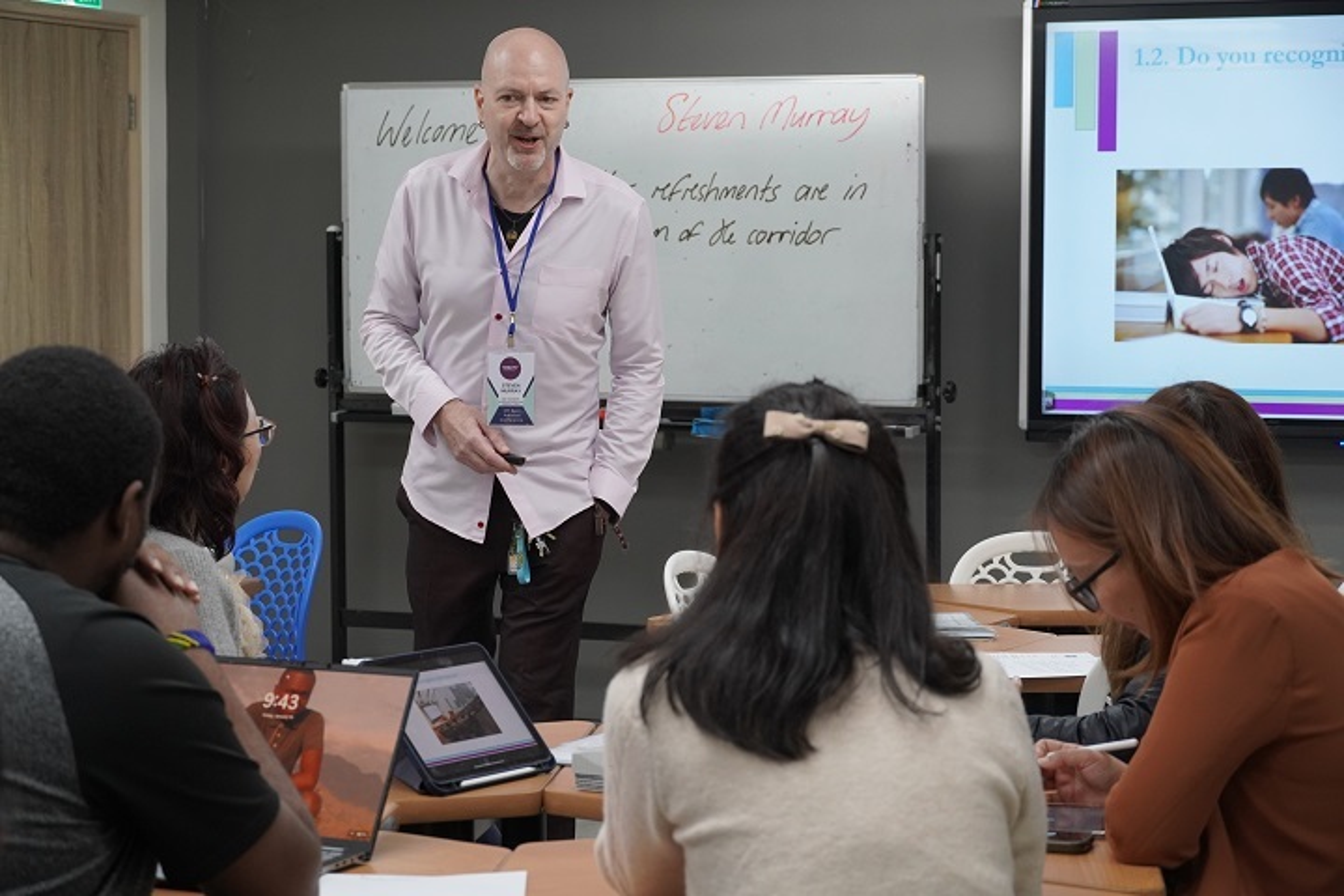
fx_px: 3304
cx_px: 672
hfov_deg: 23.0
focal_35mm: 88
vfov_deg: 15.4
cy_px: 448
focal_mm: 59
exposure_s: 1/160
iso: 1000
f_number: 5.6
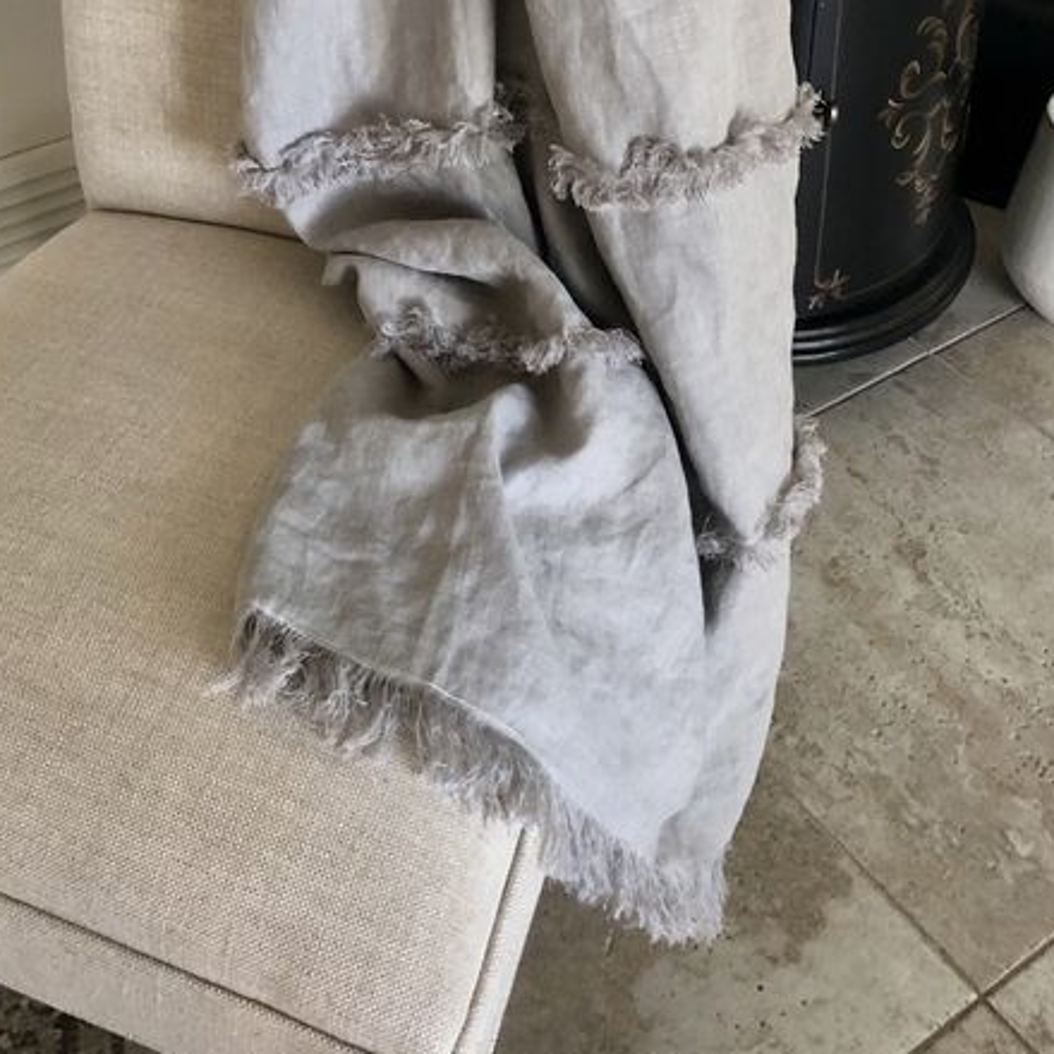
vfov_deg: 35.4
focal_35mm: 45
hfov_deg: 37.5
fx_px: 1550
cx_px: 458
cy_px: 113
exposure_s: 1/15
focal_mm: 4
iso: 80
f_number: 1.8
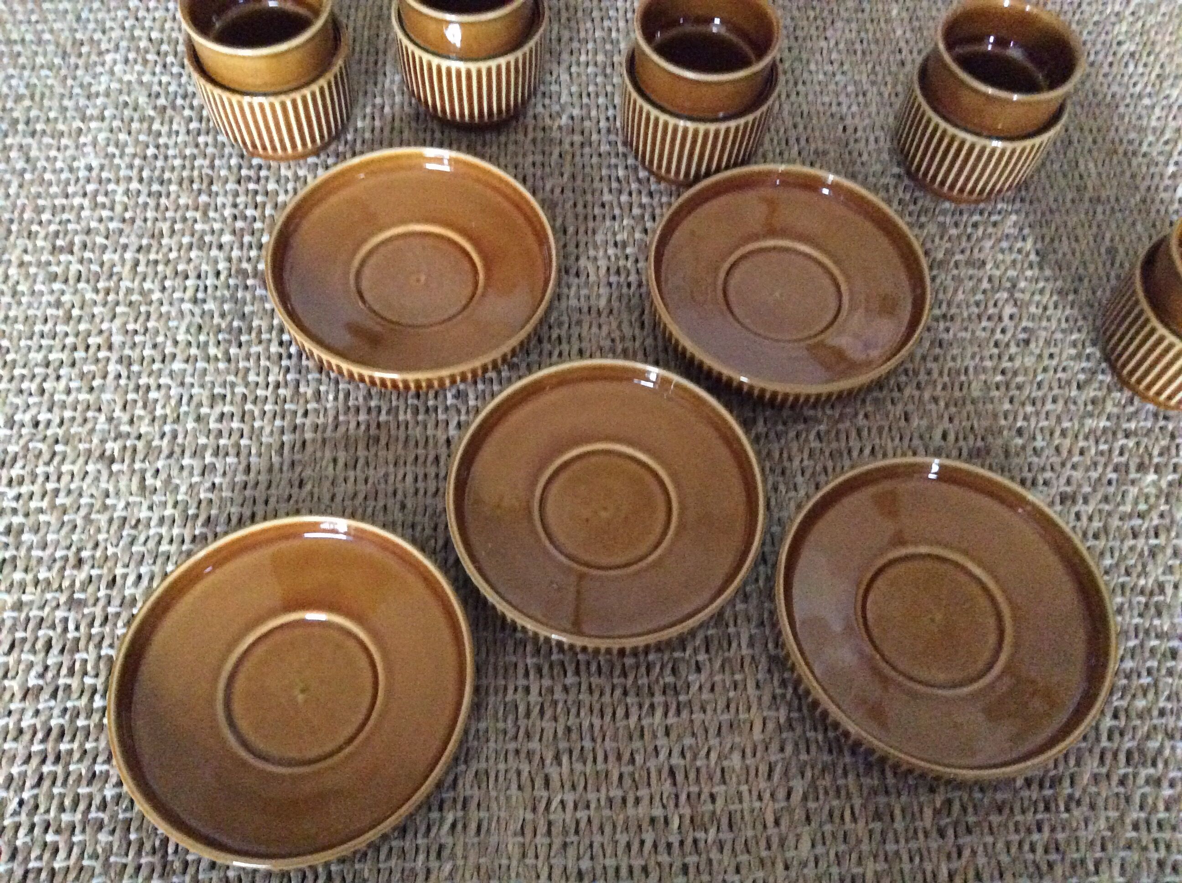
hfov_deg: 56.9
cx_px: 591
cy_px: 442
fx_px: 1091
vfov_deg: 44.1
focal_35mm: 32
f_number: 2.4
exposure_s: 1/17
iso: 640
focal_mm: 3.3
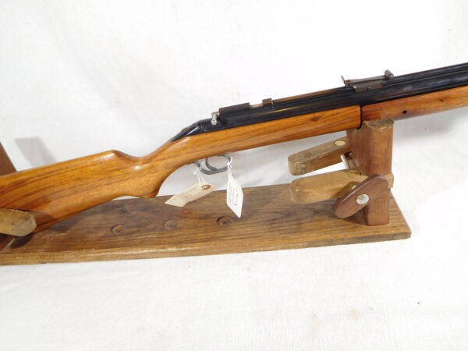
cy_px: 176
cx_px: 234
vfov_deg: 54.9
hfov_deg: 69.4
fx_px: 338
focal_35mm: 25
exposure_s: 1/30
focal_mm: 4.5
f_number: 3.4
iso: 200
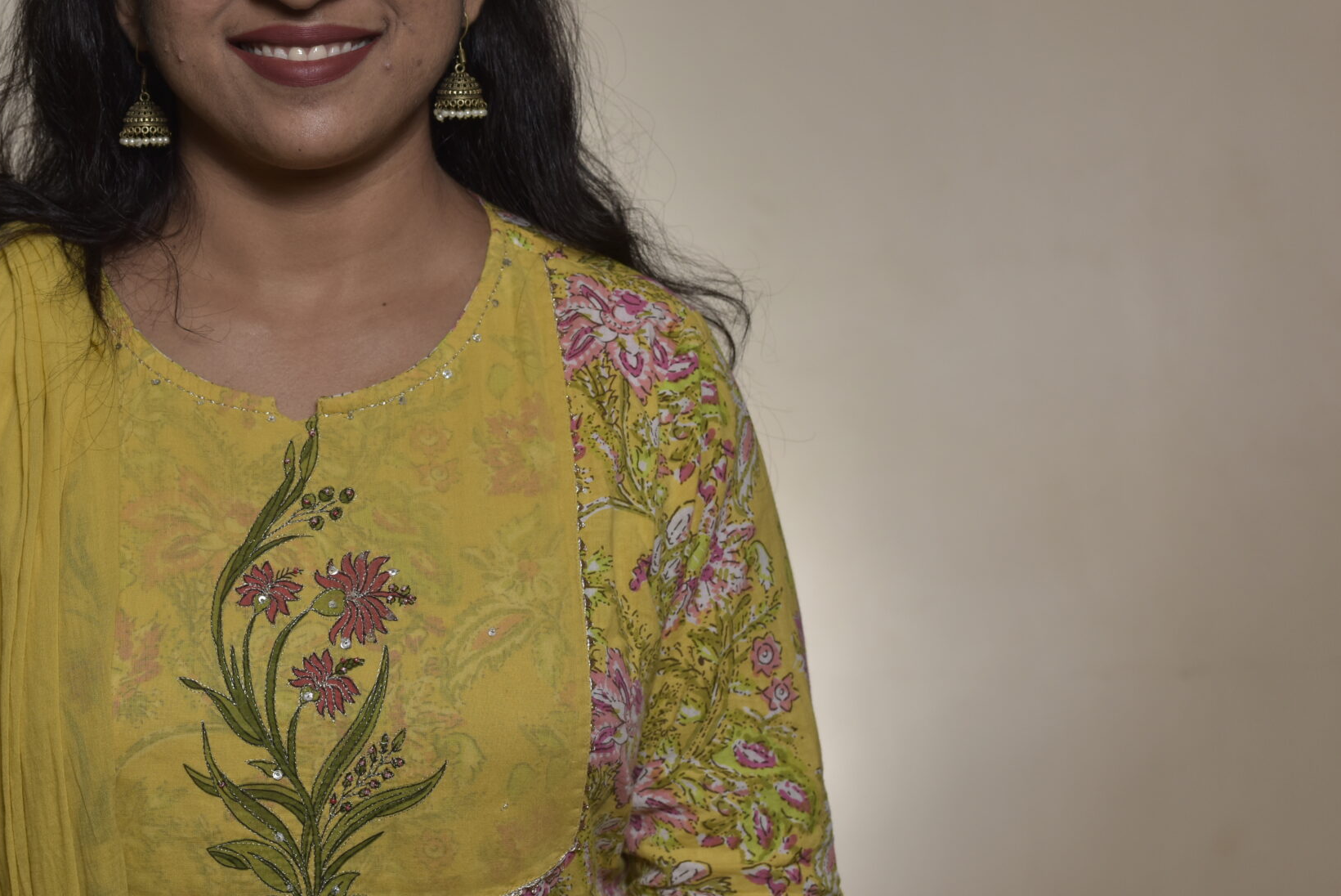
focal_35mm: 78
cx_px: 302
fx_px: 2907
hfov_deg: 25.6
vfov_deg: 17.4
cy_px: 241
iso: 320
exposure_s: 1/200
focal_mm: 50
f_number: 6.3
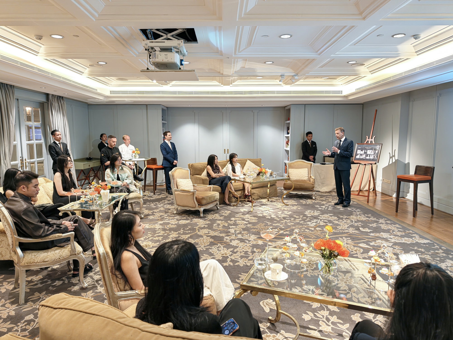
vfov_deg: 58.9
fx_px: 301
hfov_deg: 73.9
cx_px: 226
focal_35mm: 23
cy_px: 170
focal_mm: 8.67
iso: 500
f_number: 1.8
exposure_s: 1/61
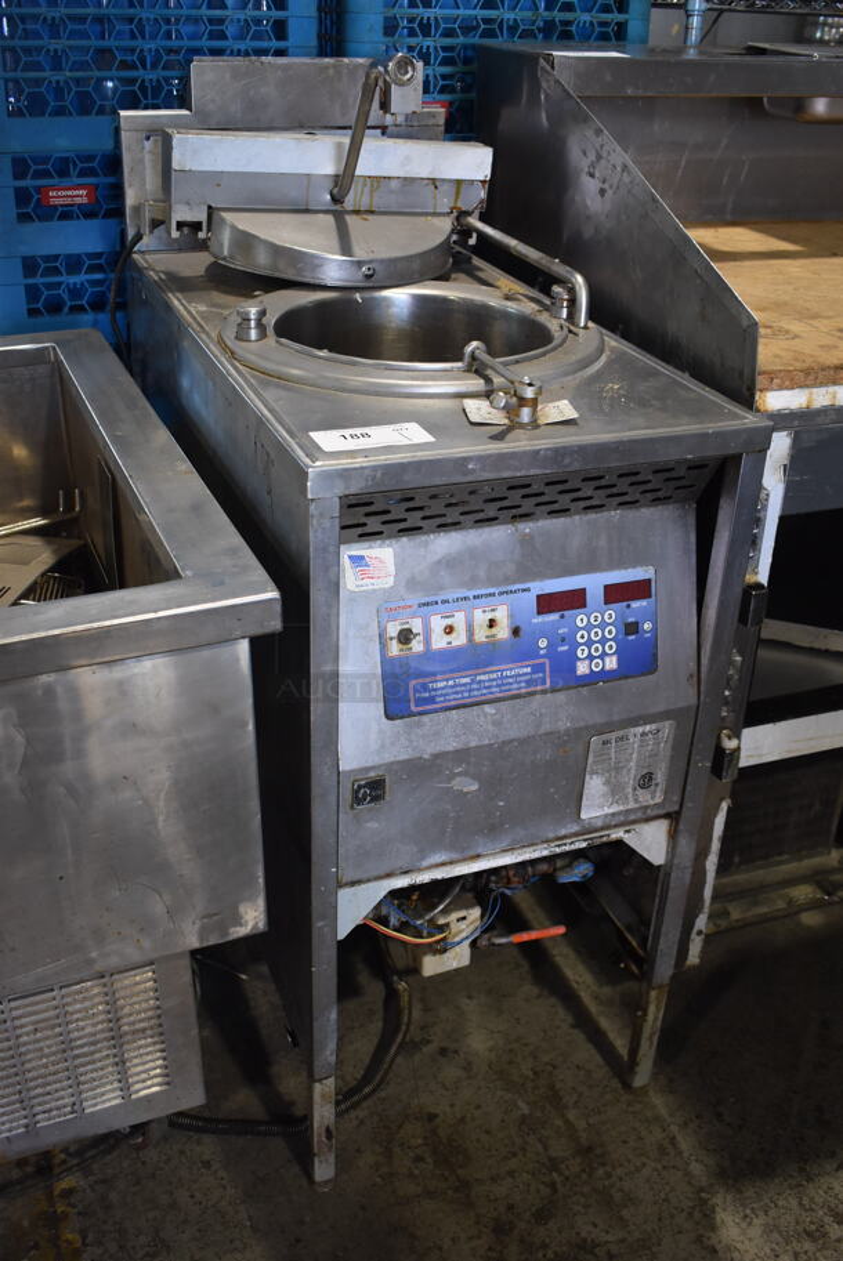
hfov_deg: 36.9
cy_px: 630
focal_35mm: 36
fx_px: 1262
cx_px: 422
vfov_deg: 53.1
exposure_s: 1/125
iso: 1250
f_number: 3.8
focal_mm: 24
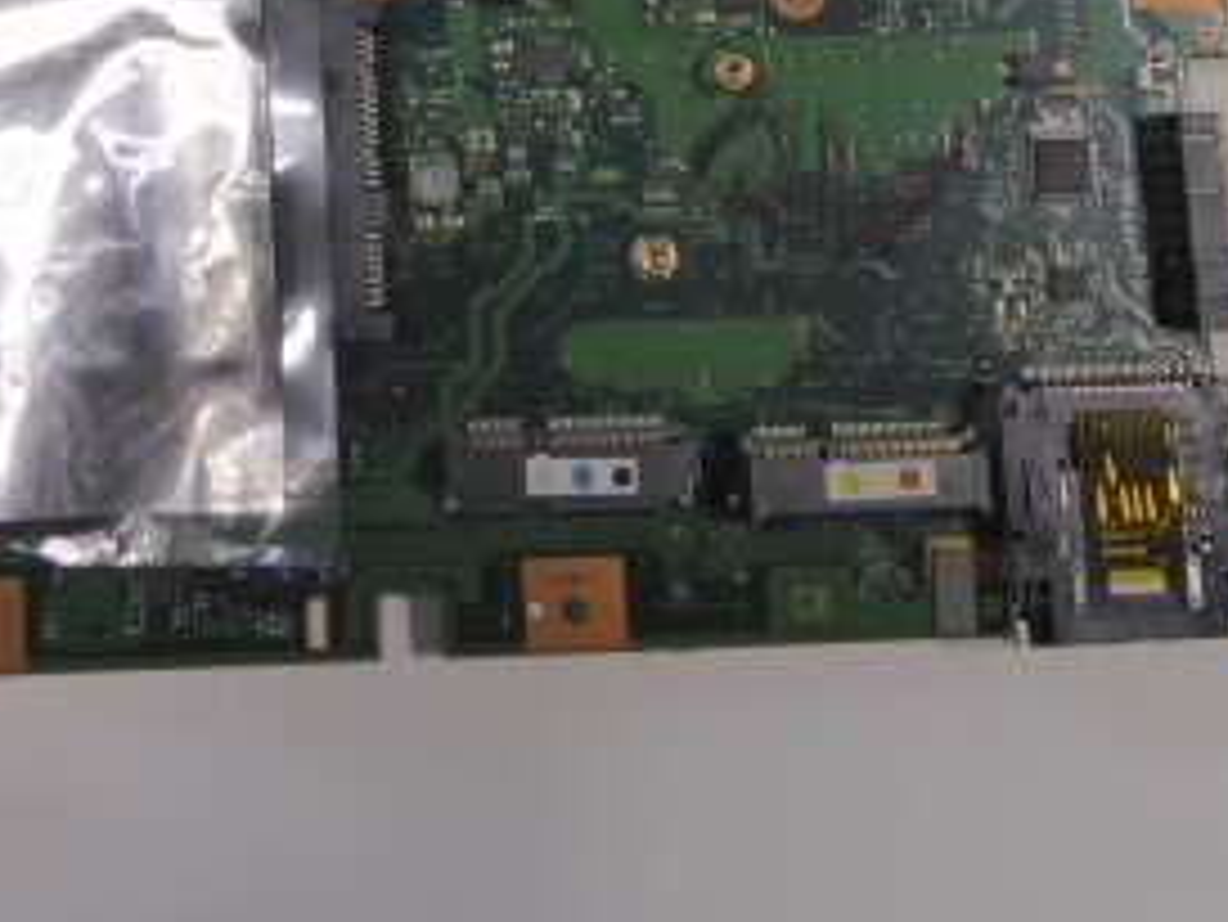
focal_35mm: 55
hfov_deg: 33.6
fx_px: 1952
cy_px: -40
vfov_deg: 25.1
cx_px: 193
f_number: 3.3
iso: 400
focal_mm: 4.3
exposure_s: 1/100
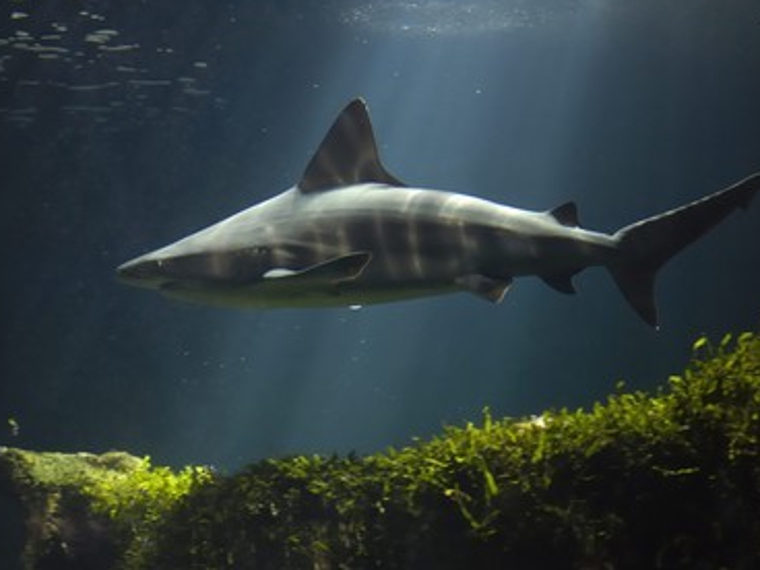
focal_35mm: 99
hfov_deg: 19.8
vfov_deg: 14.9
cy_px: 283
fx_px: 2174
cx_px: 344
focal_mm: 60
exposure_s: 1/80
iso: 400
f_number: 2.8
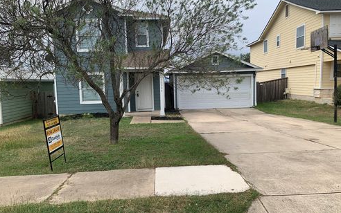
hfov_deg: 66.4
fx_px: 260
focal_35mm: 28
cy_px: 108
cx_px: 170
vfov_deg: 44.6
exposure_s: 1/1585
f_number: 1.8
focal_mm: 4.25
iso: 25
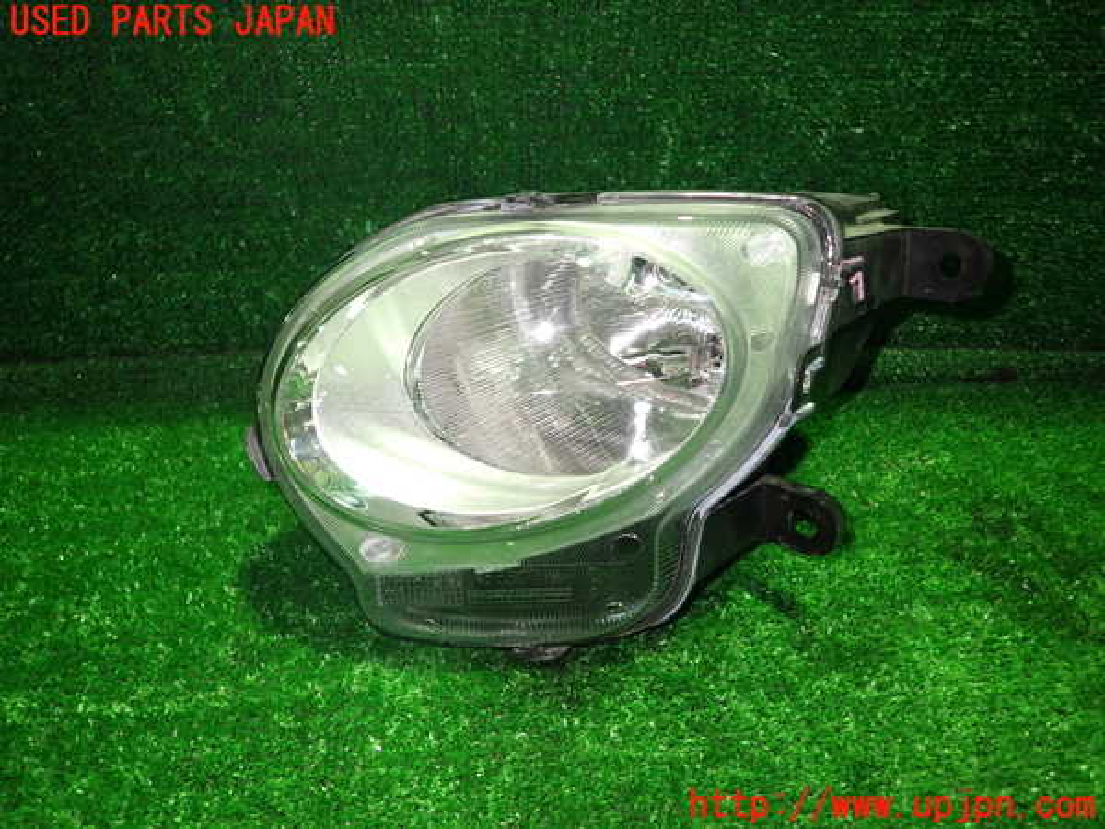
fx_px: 798
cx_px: 552
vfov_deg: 54.9
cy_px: 414
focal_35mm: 25
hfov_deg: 69.4
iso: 500
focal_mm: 4.5
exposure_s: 1/30
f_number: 2
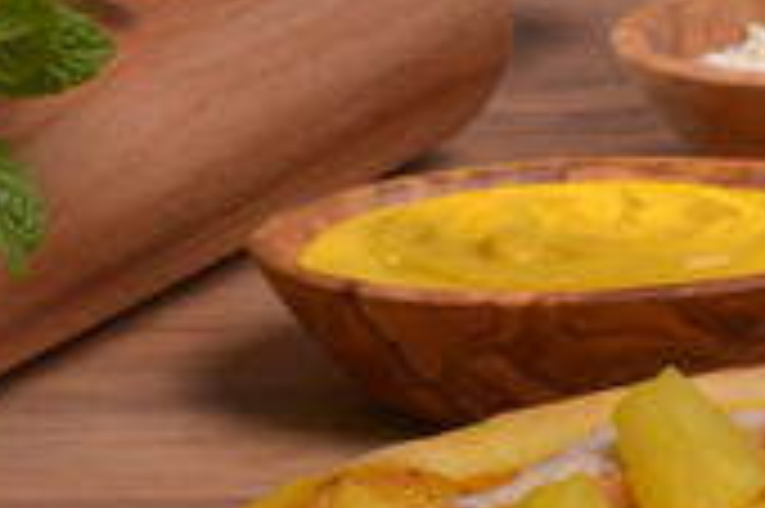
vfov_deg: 5.8
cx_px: 873
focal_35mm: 235
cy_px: 461
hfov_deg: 8.7
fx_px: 4989
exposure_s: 1/250
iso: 1000
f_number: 16
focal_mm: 50
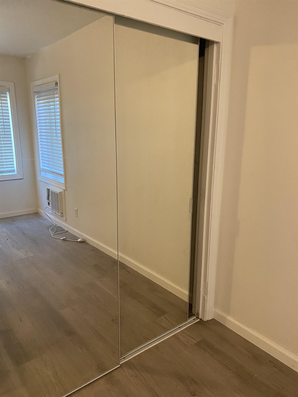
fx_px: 298
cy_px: 198
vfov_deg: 67.3
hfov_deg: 53.1
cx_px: 149
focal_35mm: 26
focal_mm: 4.25
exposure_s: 1/60
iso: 400
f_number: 1.8
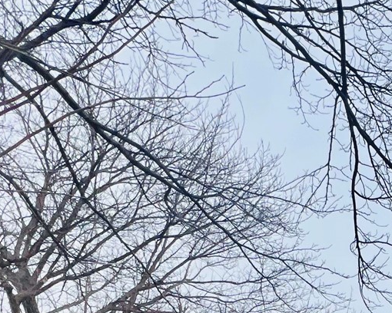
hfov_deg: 30.5
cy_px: 525
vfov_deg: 21.9
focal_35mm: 51
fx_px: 592
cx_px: 483
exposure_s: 1/1553
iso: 32
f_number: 1.8
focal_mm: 1.57
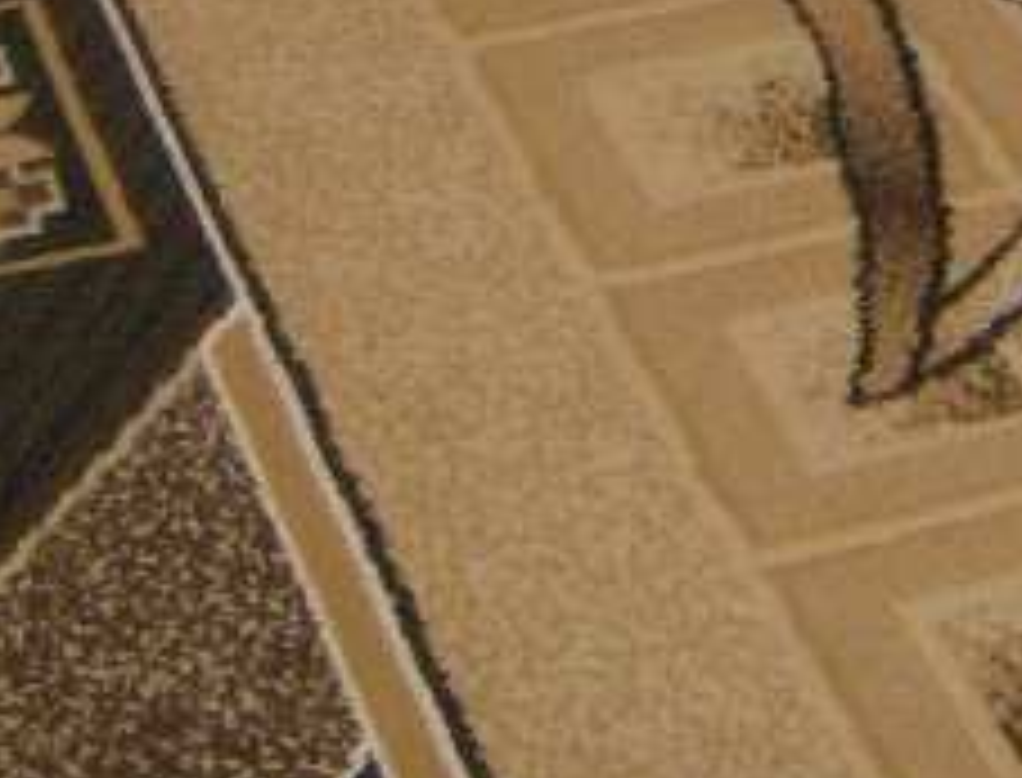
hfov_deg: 12.2
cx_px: 817
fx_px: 4751
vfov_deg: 8.7
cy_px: -890
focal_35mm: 160
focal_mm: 6
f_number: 2.8
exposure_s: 1/60
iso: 200
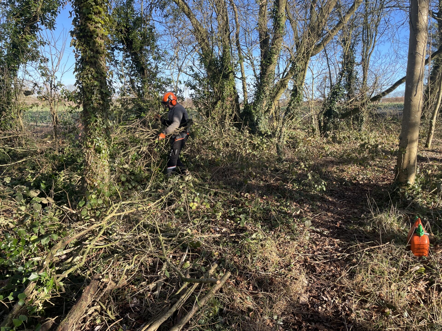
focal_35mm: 26
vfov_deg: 53.1
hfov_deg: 67.3
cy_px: 166
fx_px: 332
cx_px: 221
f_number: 1.6
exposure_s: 1/764
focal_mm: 4.2
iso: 32
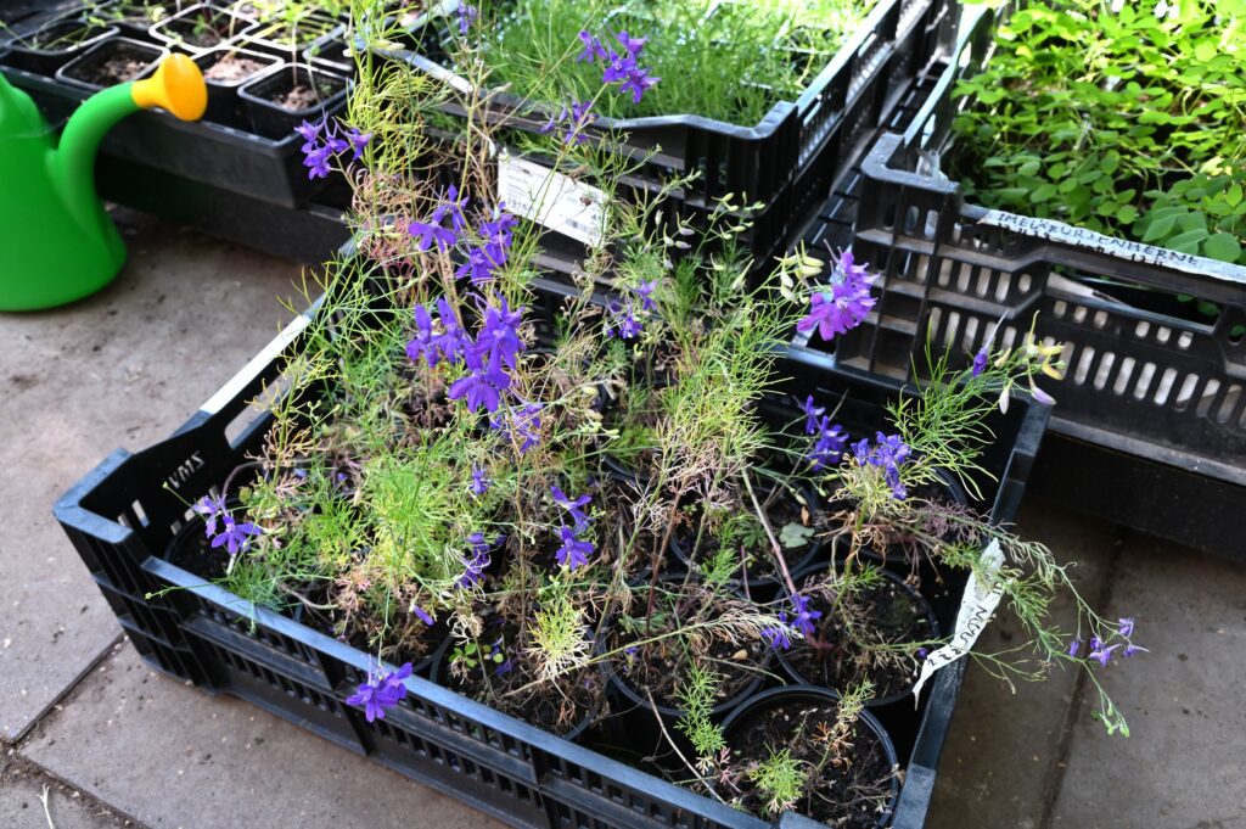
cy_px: 414
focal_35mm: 32
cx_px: 623
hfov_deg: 58.8
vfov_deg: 41.1
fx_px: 1107
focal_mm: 32
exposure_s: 1/30
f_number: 8
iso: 1600
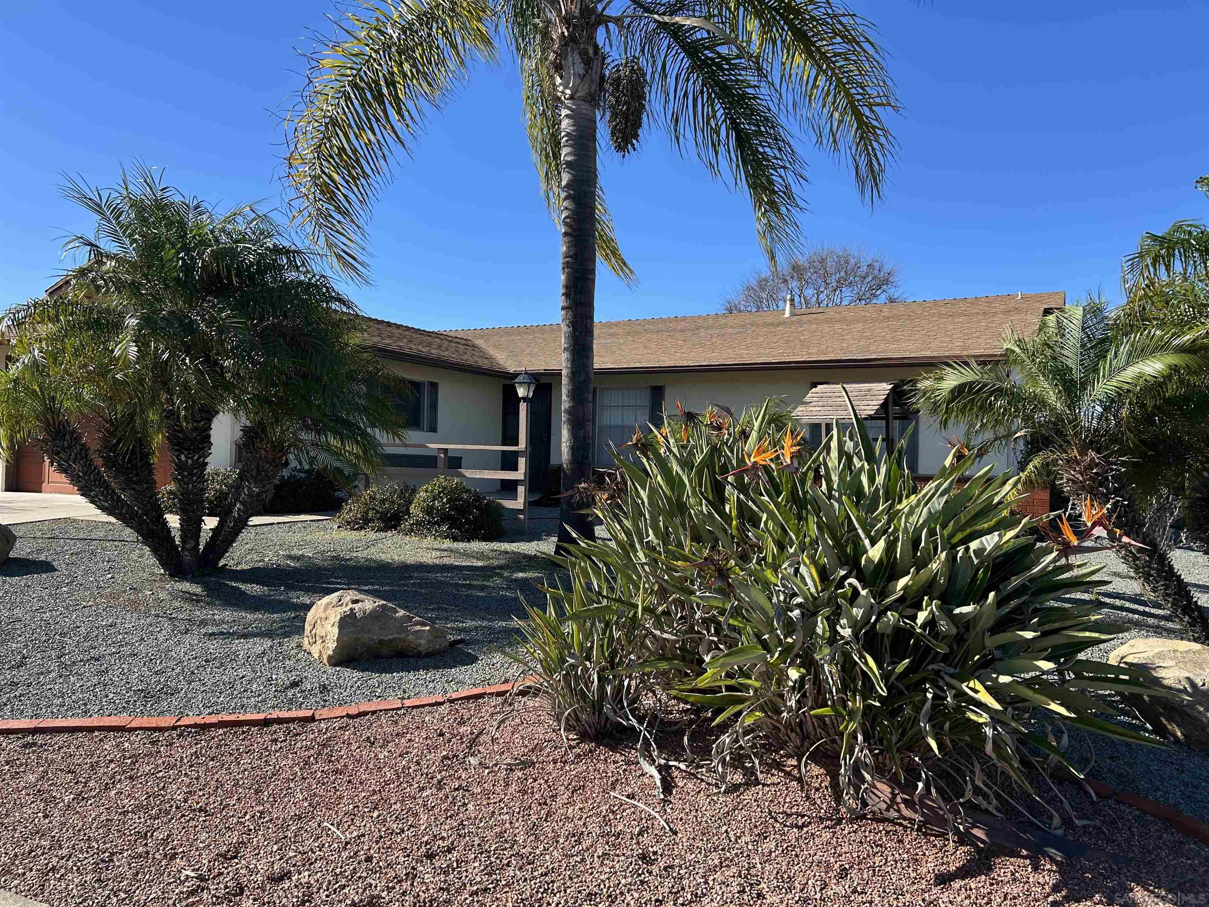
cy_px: 454
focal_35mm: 26
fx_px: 908
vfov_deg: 53.1
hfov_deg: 67.3
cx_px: 604
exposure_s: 1/2353
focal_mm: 5.7
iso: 50
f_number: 1.5
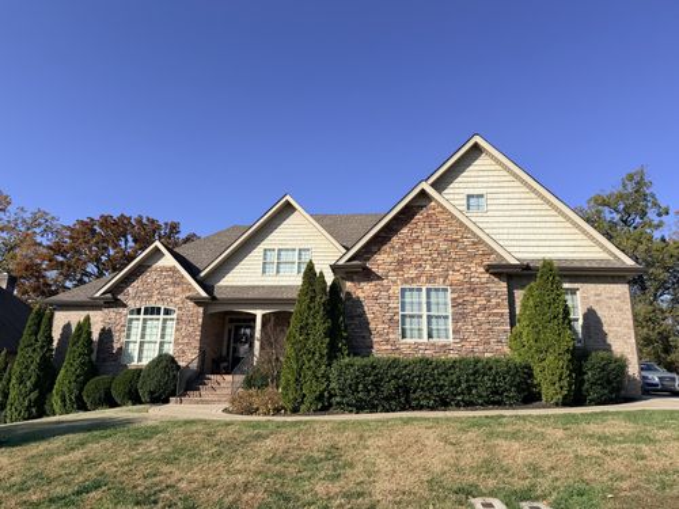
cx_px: 340
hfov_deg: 71.6
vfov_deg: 56.8
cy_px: 254
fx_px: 471
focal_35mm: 24
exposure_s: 1/4673
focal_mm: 6.76
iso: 80
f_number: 1.78
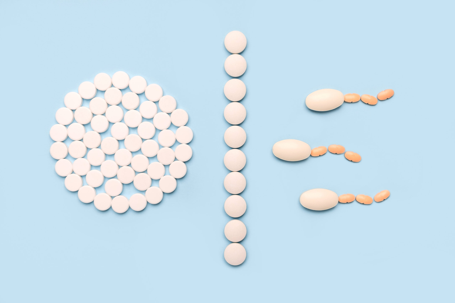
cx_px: 228
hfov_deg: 38.9
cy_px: 152
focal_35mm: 51
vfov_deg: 26.5
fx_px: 645
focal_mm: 34.3
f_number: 14
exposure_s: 1/125
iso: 200
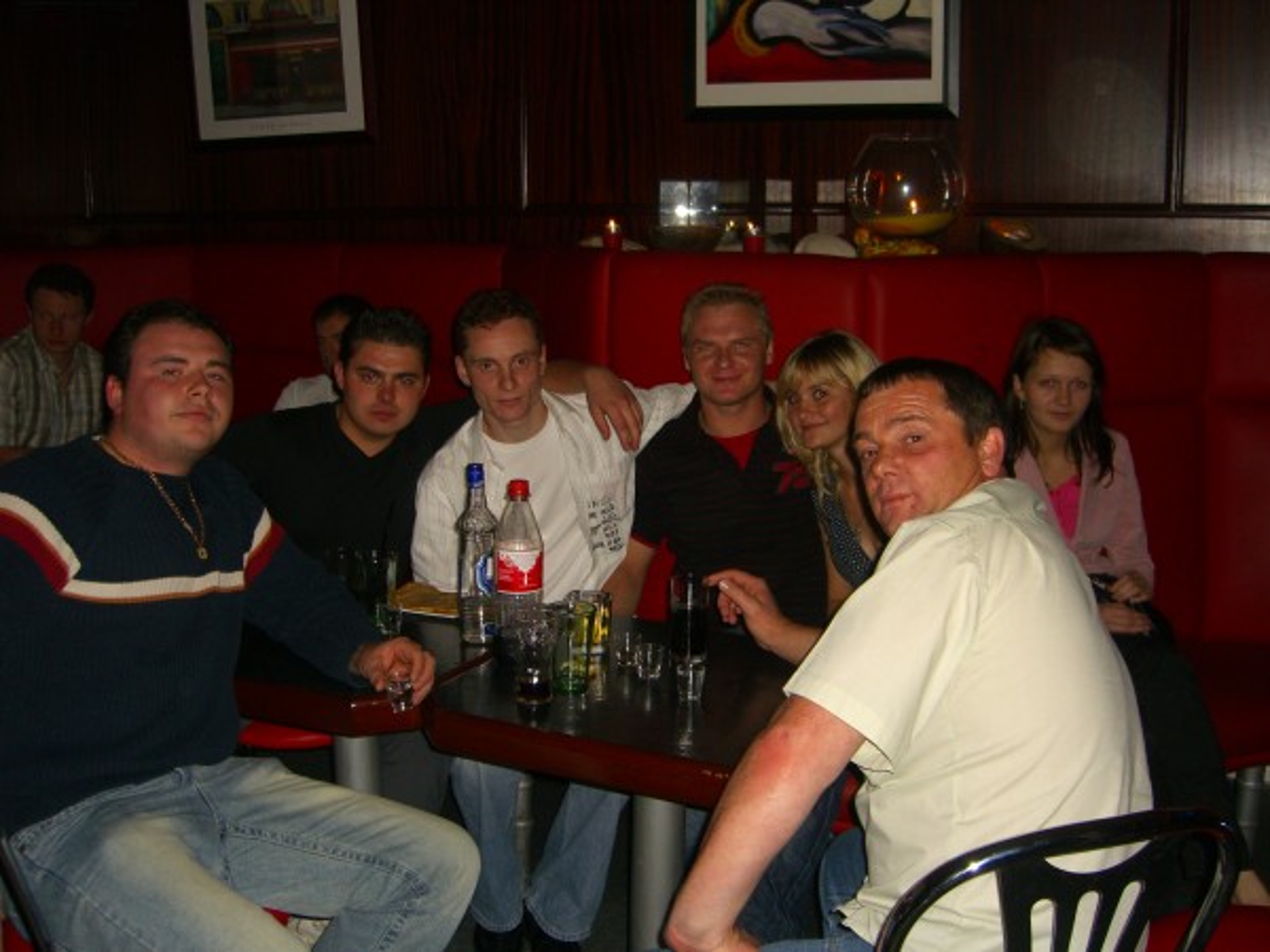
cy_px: 476
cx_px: 635
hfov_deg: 49.0
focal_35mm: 38
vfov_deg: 37.7
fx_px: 1394
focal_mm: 7.9
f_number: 2.8
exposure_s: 1/60
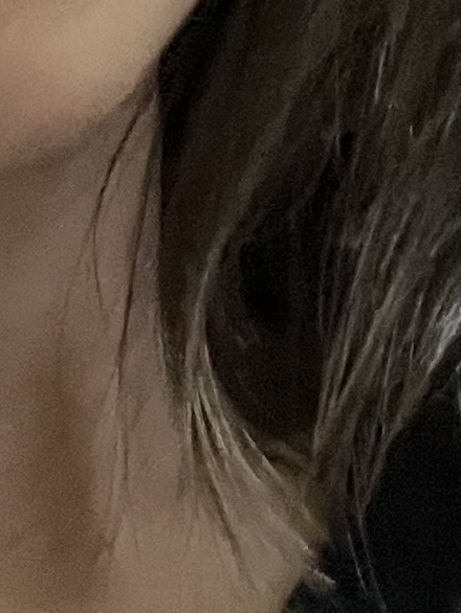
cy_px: -81
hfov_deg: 9.1
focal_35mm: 158
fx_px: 2804
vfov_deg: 12.3
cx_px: -249
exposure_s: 1/30
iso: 640
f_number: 2.2
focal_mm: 2.71
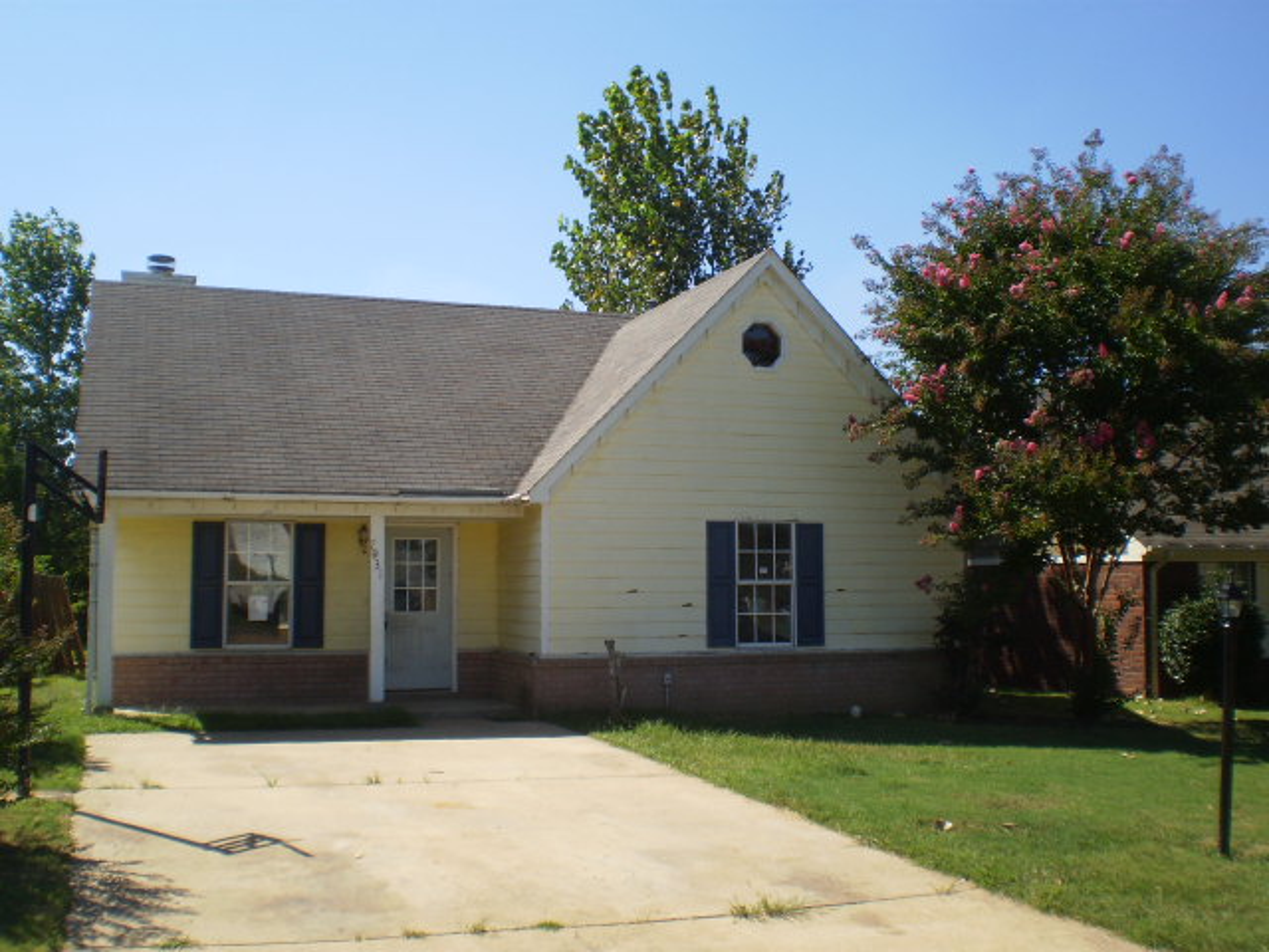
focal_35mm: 36
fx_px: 1320
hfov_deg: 51.4
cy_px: 476
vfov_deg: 39.7
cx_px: 634
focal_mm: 6.3
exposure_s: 1/640
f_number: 4.6
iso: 64
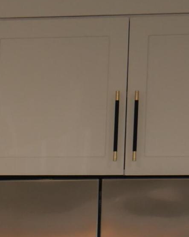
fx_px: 1560
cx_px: -315
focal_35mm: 223
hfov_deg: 6.5
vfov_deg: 8.4
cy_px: 375
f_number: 5.6
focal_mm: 22
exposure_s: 1/60
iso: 400
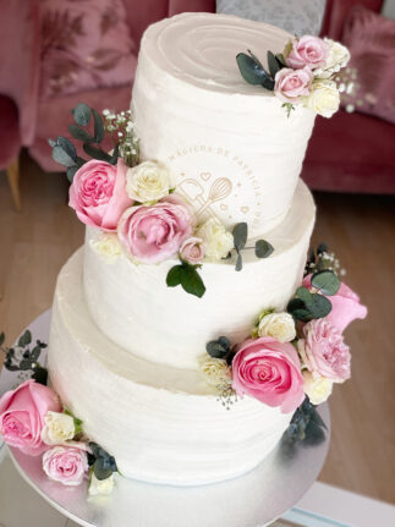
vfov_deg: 36.8
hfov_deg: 28.0
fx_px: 792
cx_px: 198
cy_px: 264
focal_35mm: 52
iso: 25
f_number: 2
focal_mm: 6
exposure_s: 1/122
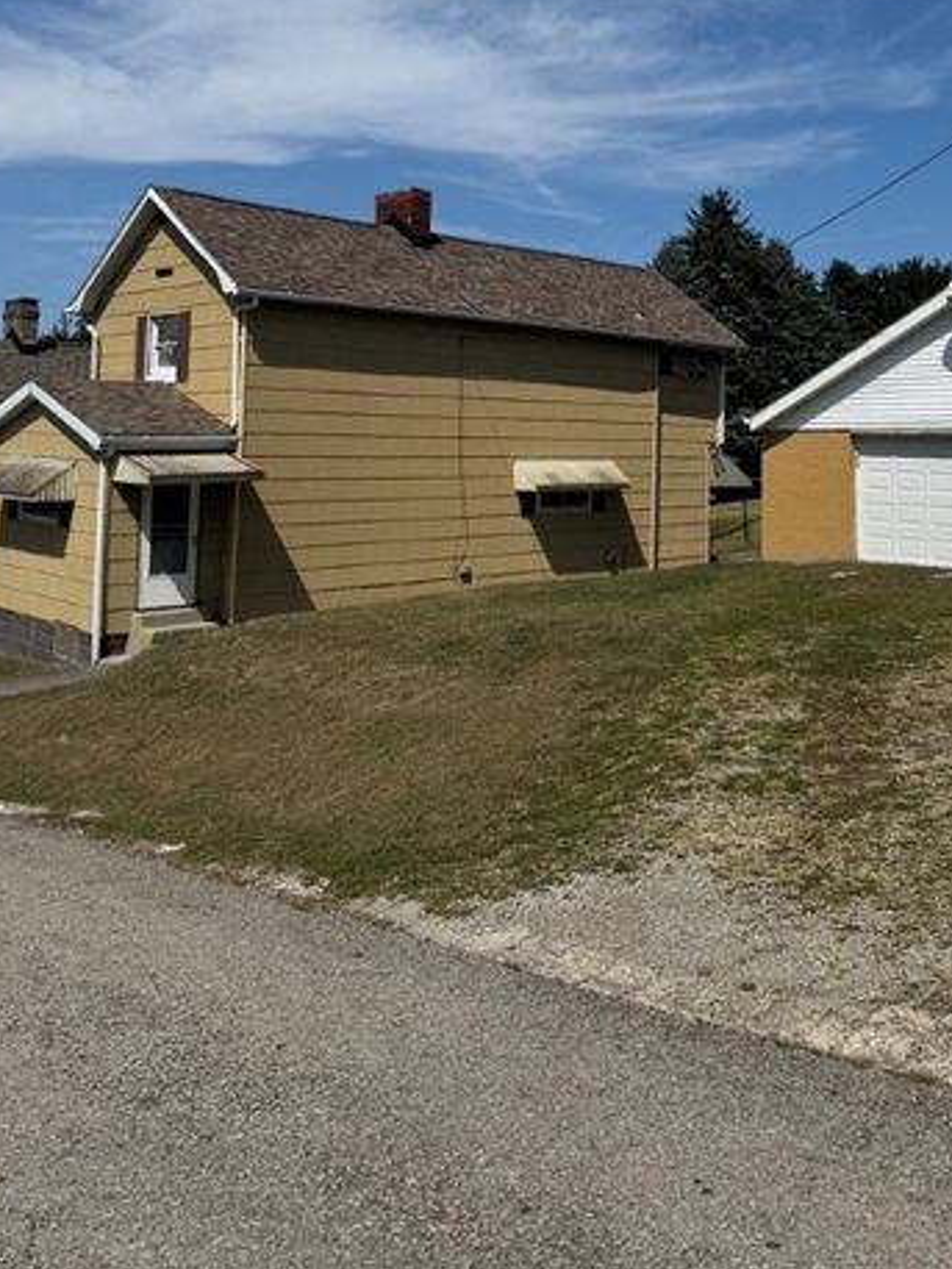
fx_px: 1283
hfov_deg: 40.3
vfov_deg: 50.9
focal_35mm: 35
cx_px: 624
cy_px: 357
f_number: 1.78
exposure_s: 1/7937
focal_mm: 6.76
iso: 80
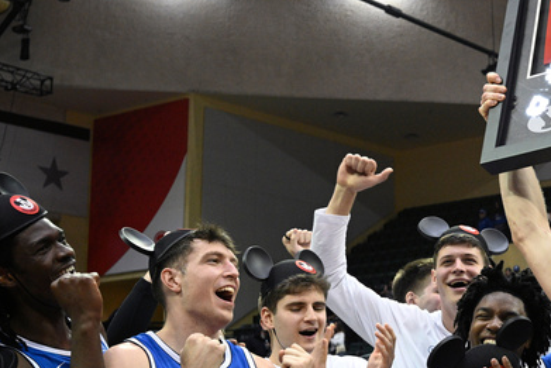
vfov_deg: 17.9
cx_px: 630
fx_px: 1164
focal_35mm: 76
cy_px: 223
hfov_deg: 24.5
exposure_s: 1/320
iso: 1600
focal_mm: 29
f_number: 4
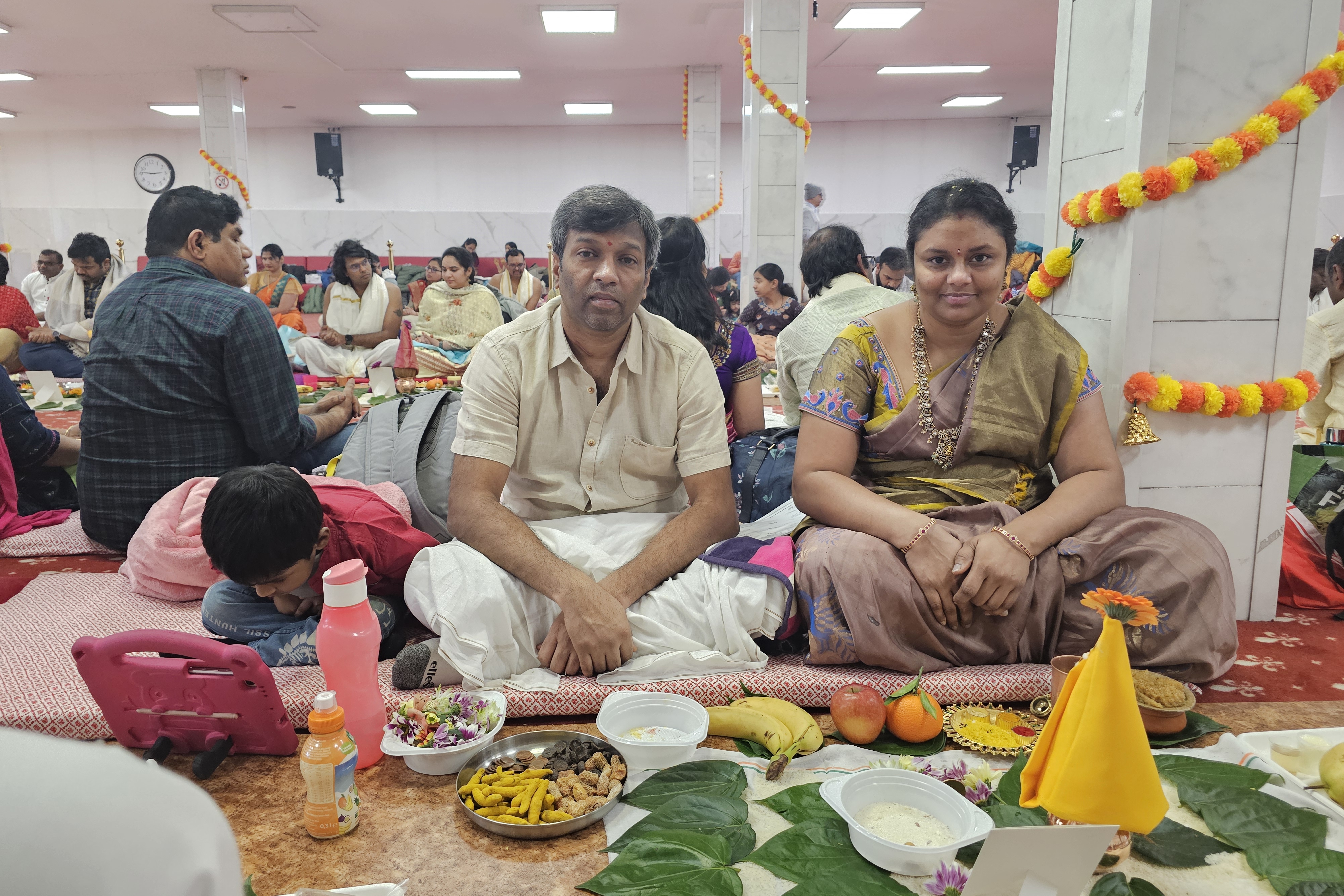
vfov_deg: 53.1
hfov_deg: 73.7
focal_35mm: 24
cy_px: 417
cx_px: 673
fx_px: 896
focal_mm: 6.3
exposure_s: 1/120
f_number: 1.7
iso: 640
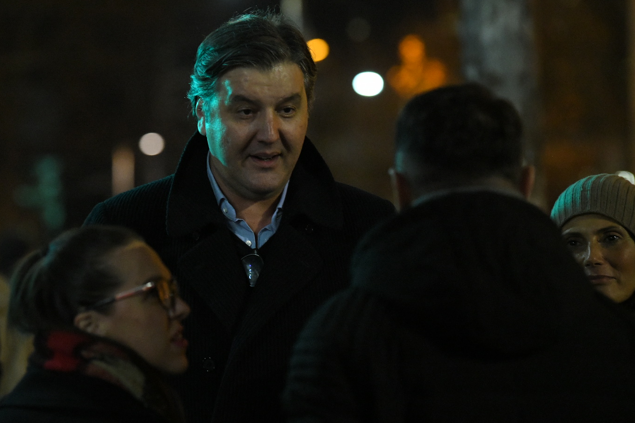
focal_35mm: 167
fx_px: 2945
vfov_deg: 8.2
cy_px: 188
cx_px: 265
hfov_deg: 12.3
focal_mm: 140
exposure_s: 1/125
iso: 10000
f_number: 3.5
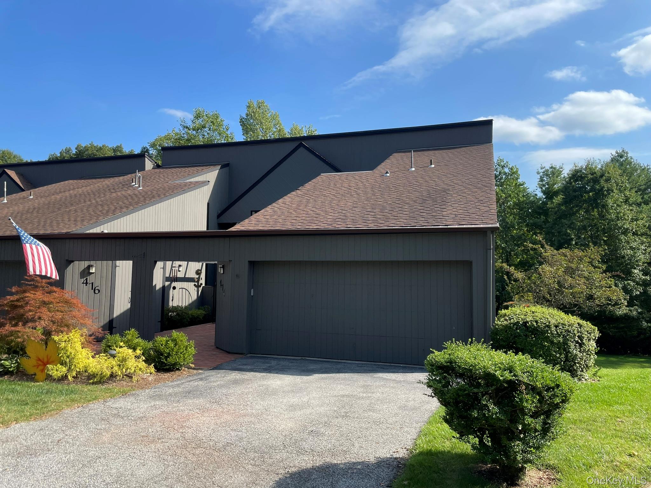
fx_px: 489
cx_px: 326
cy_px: 244
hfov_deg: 67.3
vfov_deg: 53.1
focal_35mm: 26
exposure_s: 1/2212
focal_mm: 4.2
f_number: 1.6
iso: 32
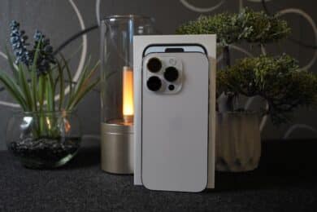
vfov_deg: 35.9
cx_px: 158
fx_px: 326
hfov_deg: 51.9
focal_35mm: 37
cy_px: 106
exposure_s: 1/40
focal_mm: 37
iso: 320
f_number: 5.6
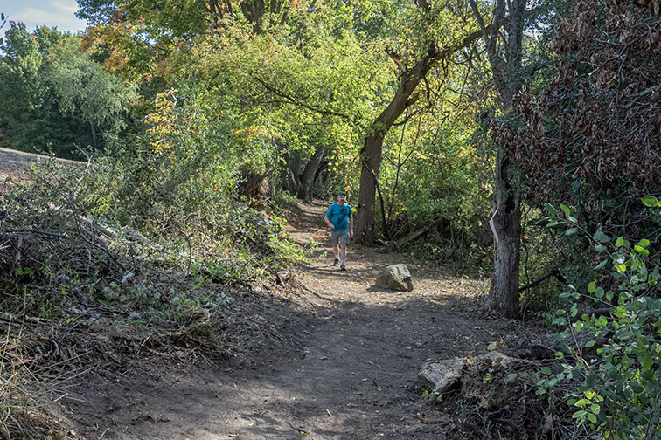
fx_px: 826
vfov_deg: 29.9
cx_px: 386
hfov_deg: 43.5
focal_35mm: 45
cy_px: 232
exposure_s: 1/500
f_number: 13
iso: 2500
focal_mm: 34
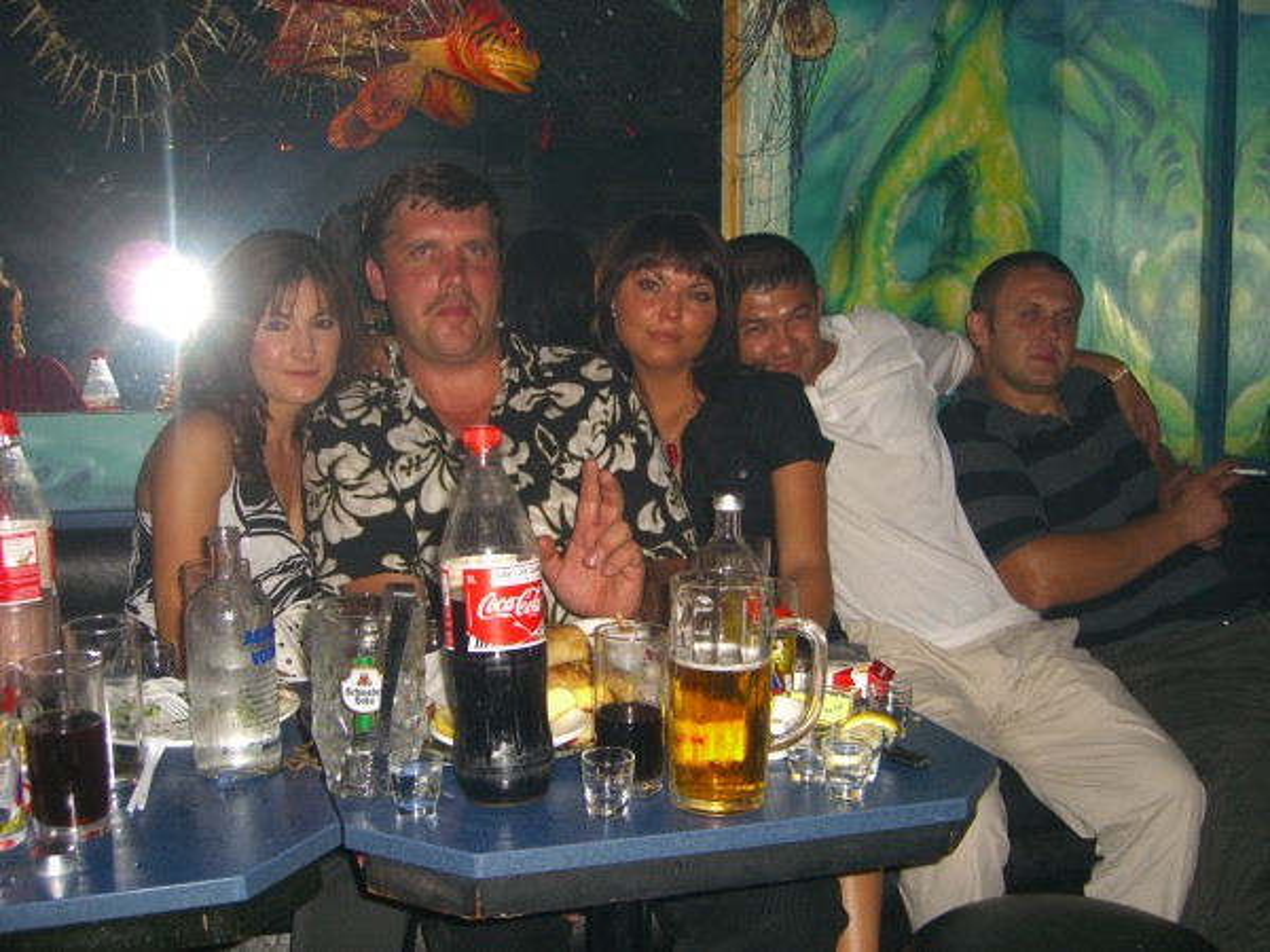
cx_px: 635
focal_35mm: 38
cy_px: 476
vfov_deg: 37.7
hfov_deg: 49.0
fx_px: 1394
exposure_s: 1/60
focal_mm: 7.9
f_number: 2.8
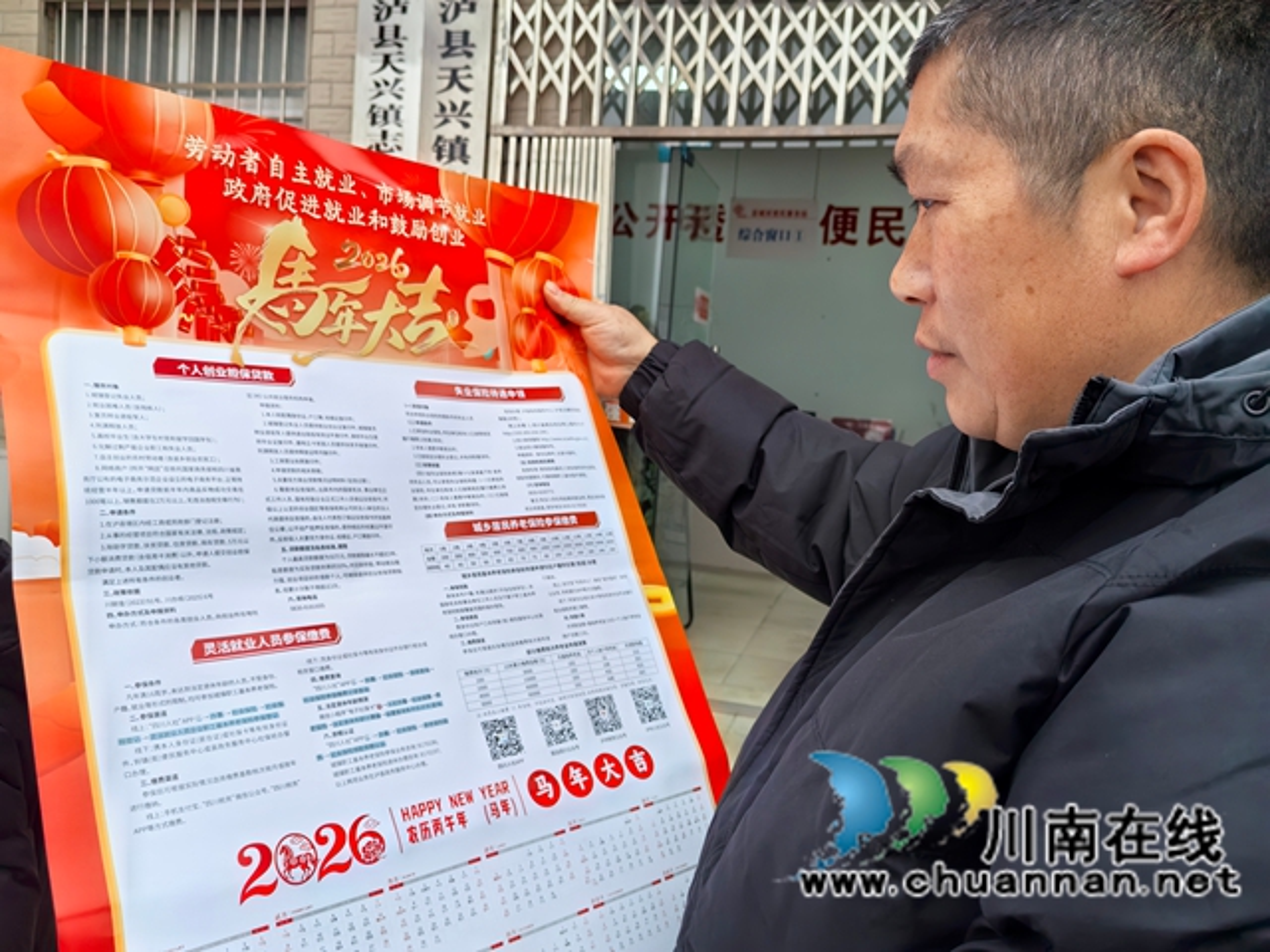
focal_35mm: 27
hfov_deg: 65.3
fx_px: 991
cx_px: 635
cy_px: 476
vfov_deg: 51.4
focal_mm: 5.52
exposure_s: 1/227
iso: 50
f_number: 1.9
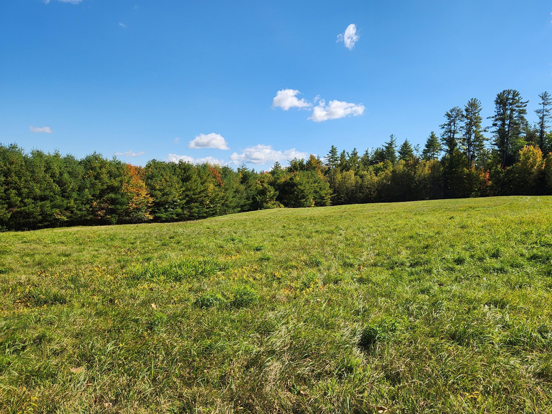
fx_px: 446
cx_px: 334
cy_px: 243
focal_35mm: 28
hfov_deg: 62.8
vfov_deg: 49.5
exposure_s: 1/1889
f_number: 1.8
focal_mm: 5.4
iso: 20
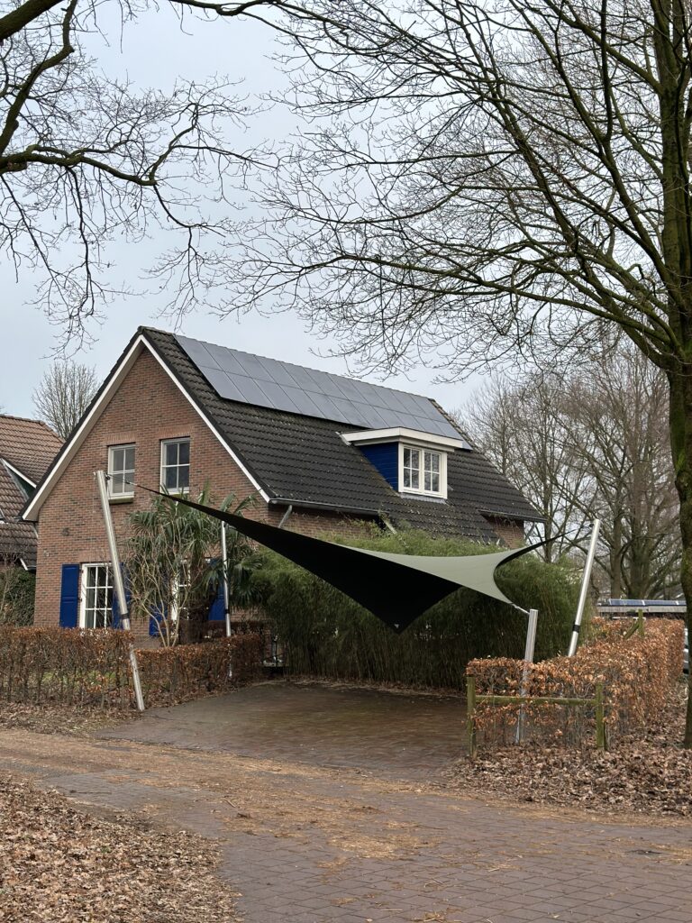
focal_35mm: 48
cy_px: 462
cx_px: 346
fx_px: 1279
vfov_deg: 39.7
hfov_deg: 30.3
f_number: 1.78
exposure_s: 1/1062
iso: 80
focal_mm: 6.86
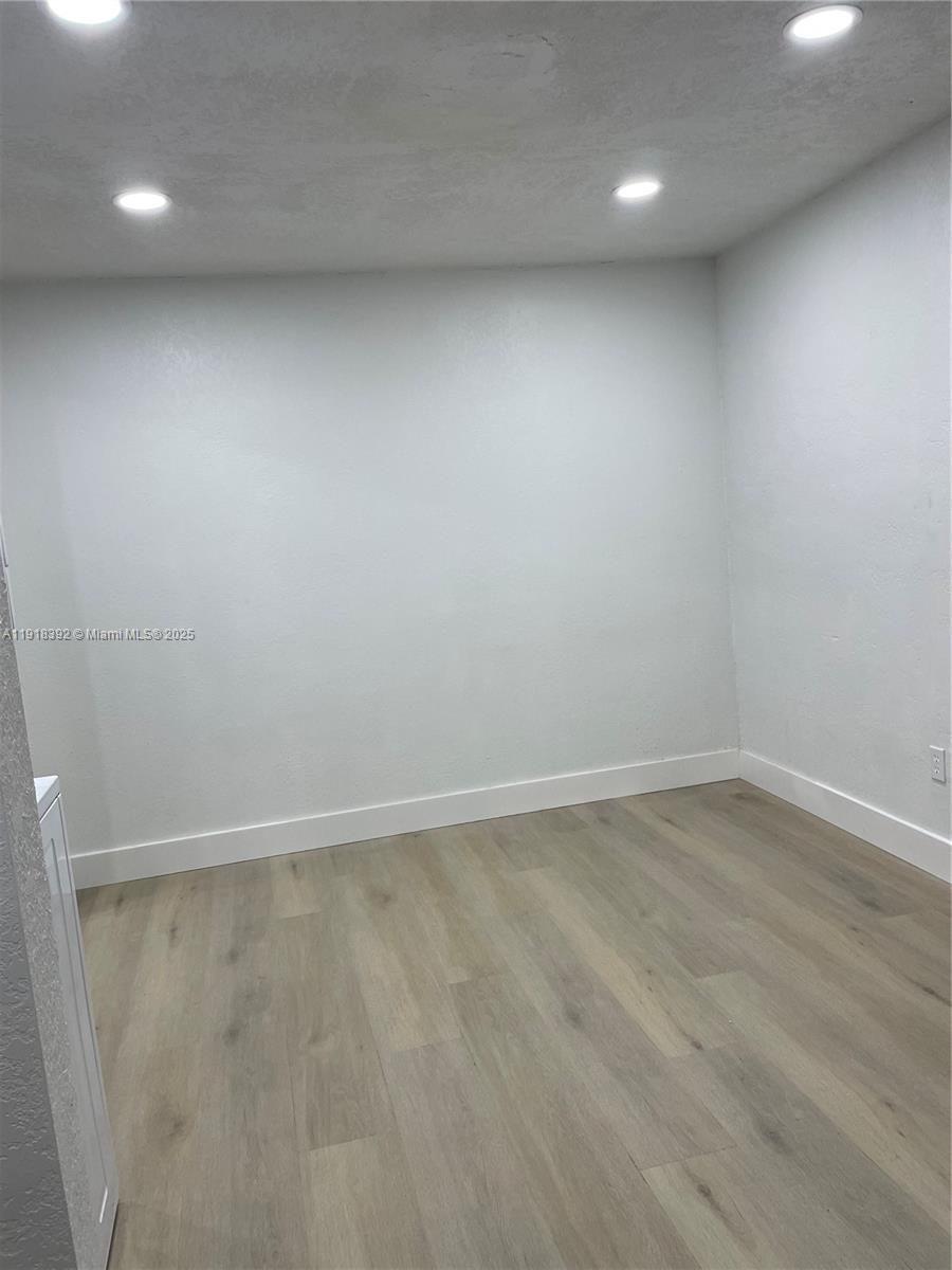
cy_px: 635
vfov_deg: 67.3
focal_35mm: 26
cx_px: 476
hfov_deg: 53.1
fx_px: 953
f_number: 1.6
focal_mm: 4.2
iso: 80
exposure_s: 1/120
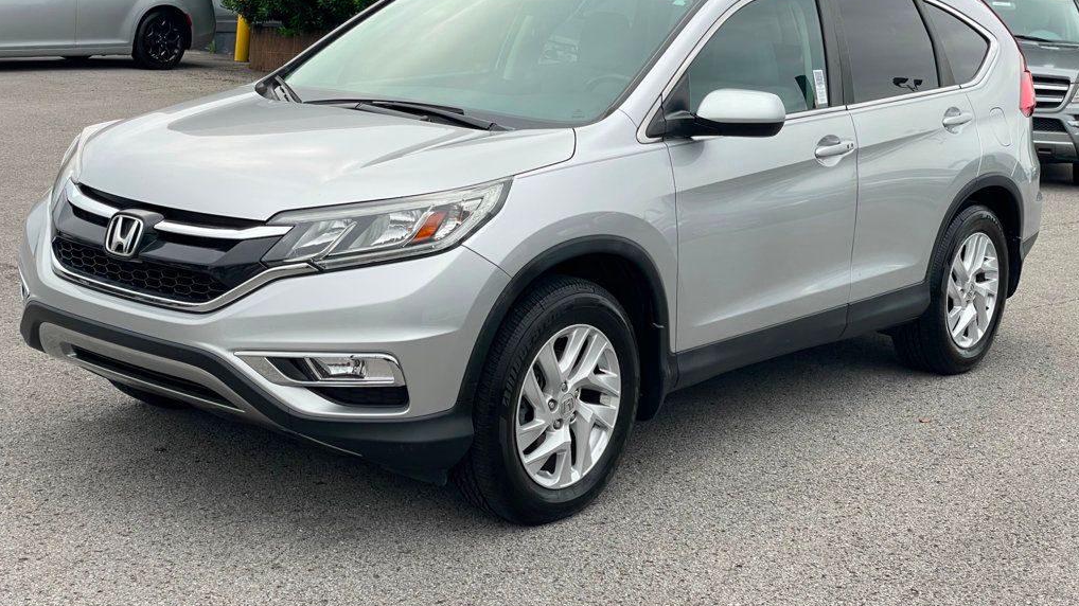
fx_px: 1630
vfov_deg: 21.0
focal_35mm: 57
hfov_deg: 36.6
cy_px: 228
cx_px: 540
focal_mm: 6
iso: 25
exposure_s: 1/99
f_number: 2
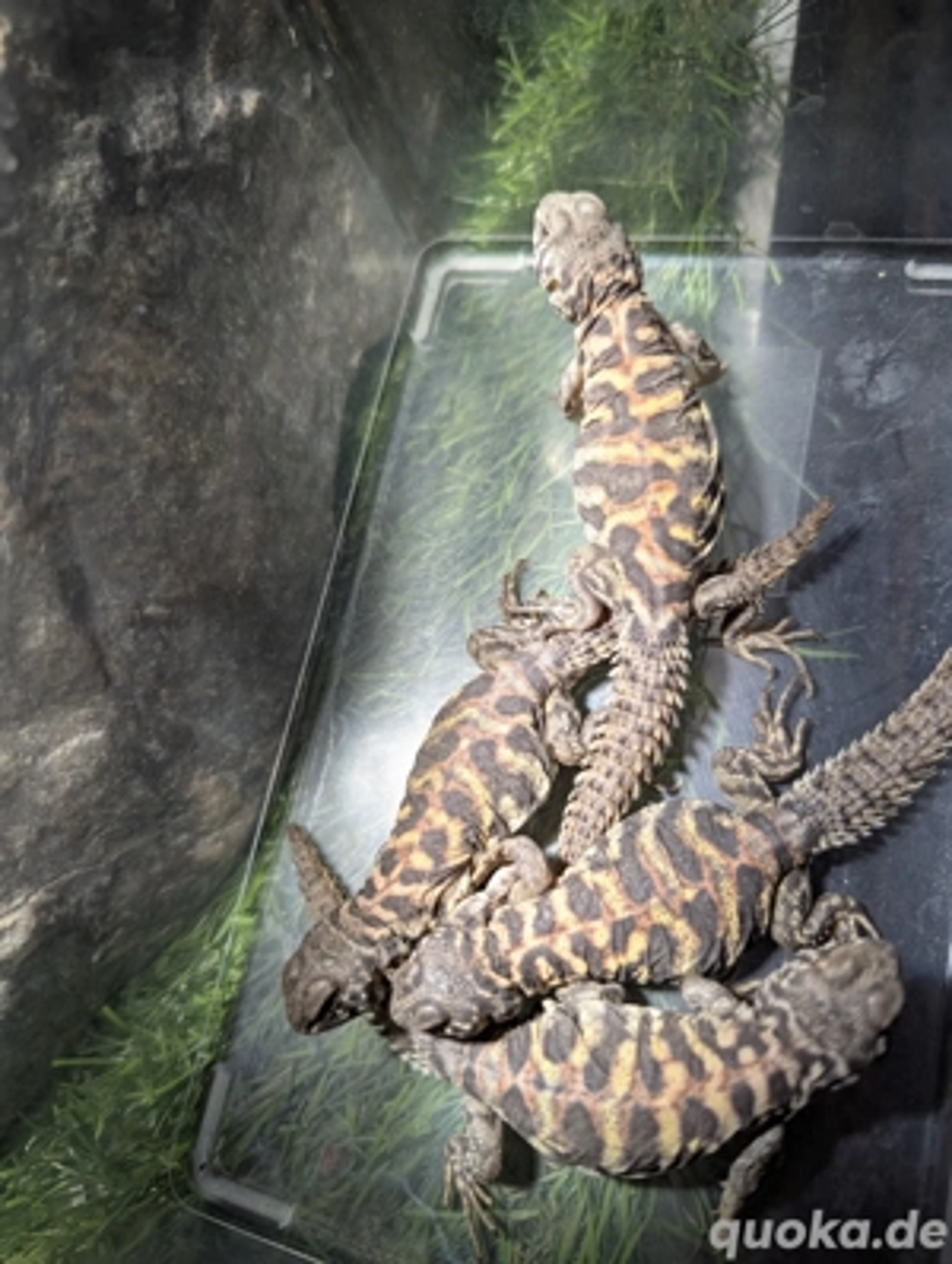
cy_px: 632
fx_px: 877
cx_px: 476
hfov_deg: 57.0
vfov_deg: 71.5
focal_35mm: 24
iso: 42
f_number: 1.85
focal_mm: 6.81
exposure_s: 1/231
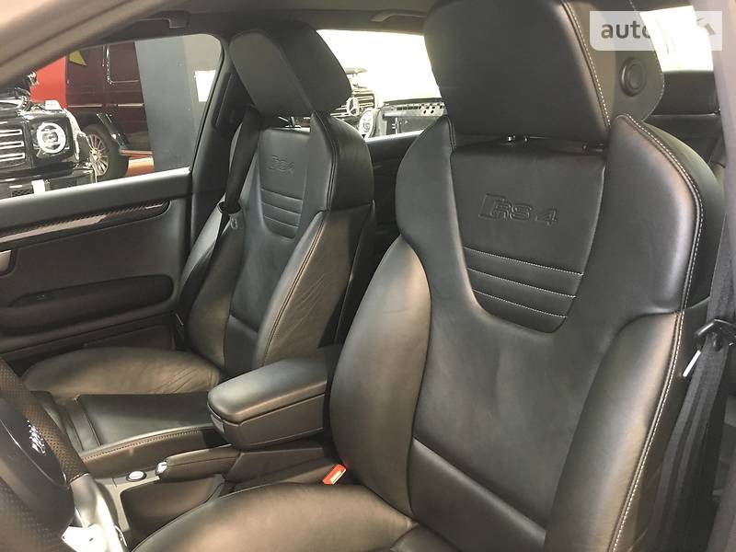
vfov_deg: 48.2
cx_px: 368
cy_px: 276
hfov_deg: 61.7
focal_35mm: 29
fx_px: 617
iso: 200
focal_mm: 4.2
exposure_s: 1/17
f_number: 2.2
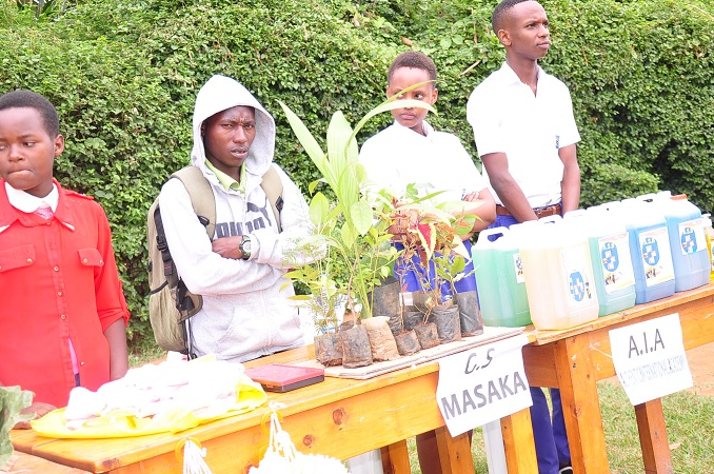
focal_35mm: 56
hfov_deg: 36.0
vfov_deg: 24.3
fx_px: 1100
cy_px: 242
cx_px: 364
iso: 200
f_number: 4.5
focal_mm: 35
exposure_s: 1/125
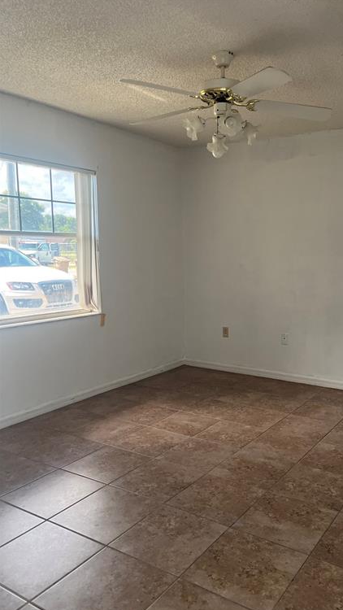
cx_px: 233
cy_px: 308
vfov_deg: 66.1
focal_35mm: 29
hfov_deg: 39.6
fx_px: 469
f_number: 1.6
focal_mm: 5.1
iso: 160
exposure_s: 1/60
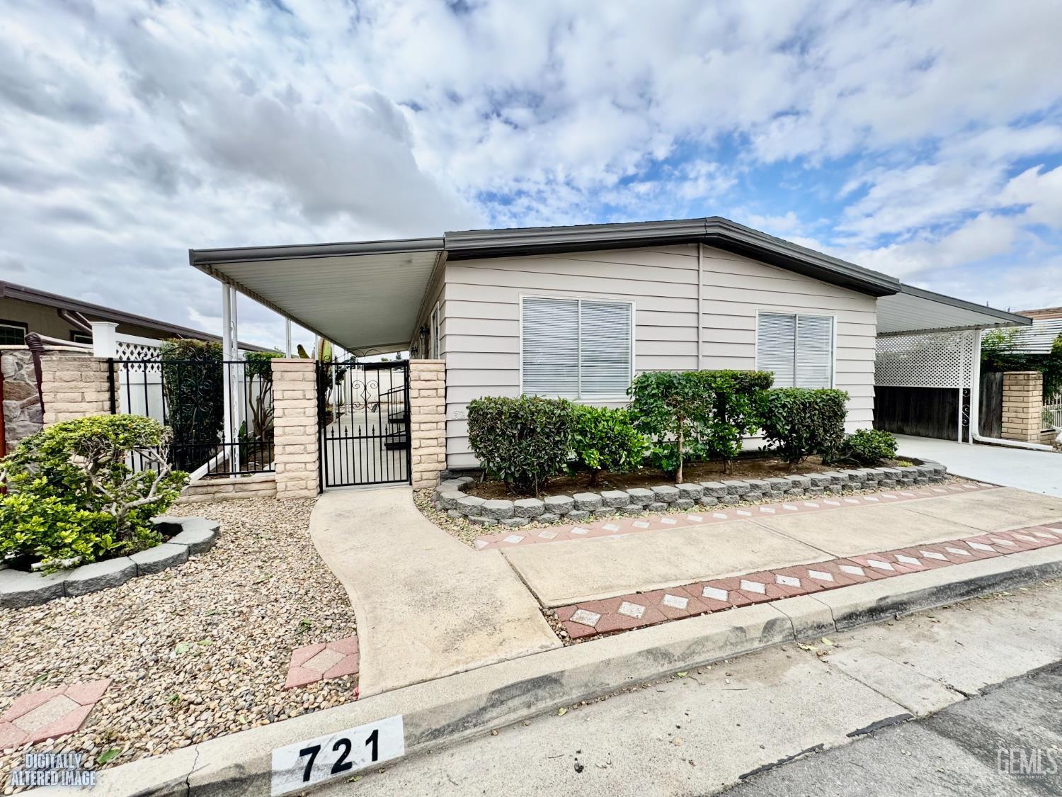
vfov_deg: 85.7
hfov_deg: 102.1
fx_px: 430
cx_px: 531
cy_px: 398
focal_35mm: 14
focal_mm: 2.22
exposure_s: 1/921
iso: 50
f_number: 2.2
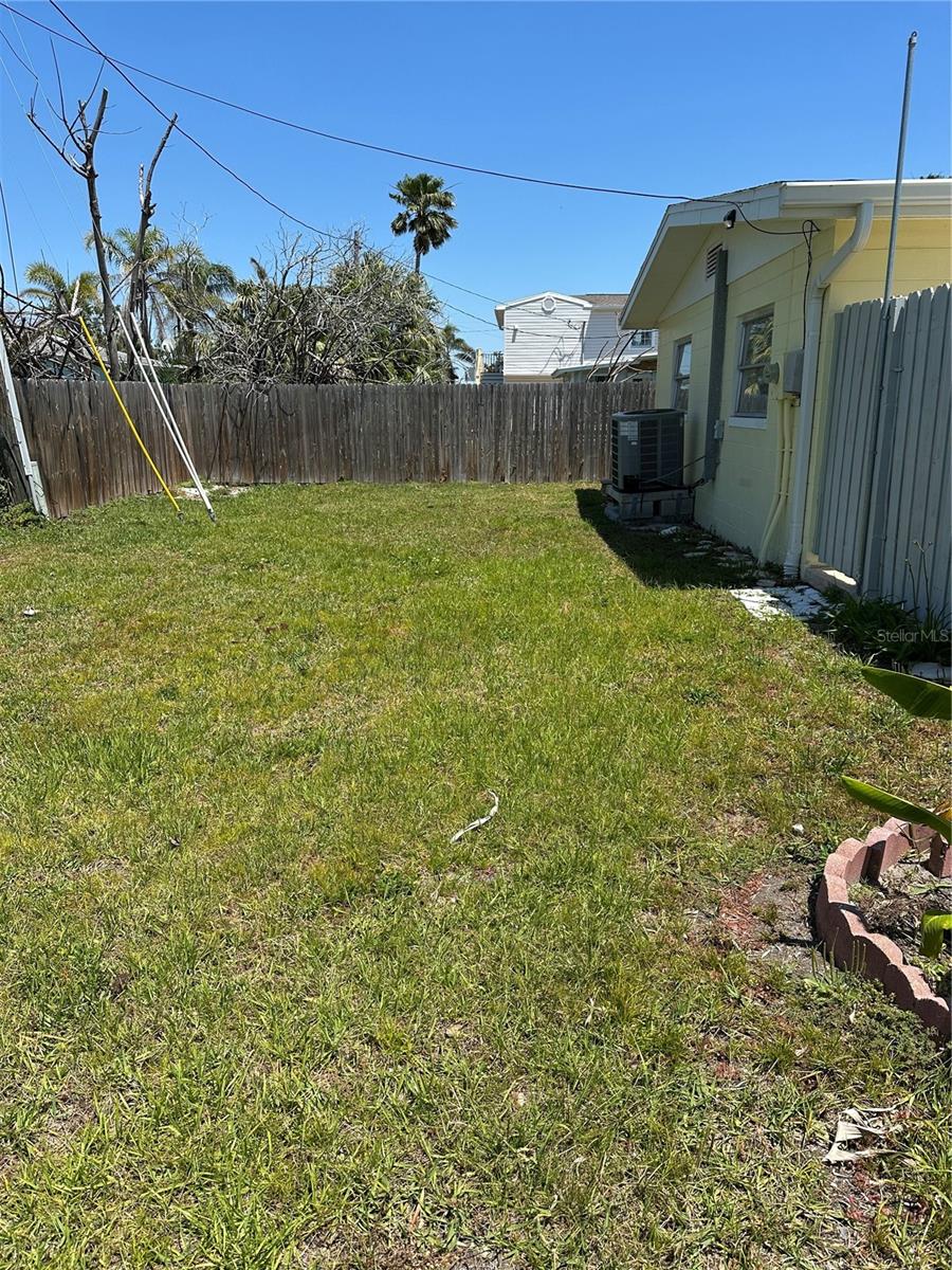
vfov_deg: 71.6
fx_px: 880
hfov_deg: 56.8
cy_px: 635
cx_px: 476
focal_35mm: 24
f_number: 1.78
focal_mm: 6.86
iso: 80
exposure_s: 1/4545
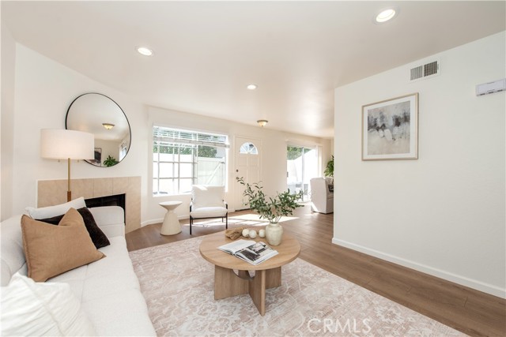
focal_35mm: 14
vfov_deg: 81.2
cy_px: 168
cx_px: 253
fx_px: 197
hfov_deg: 104.2
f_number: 5.6
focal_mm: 14
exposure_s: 1/125
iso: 100
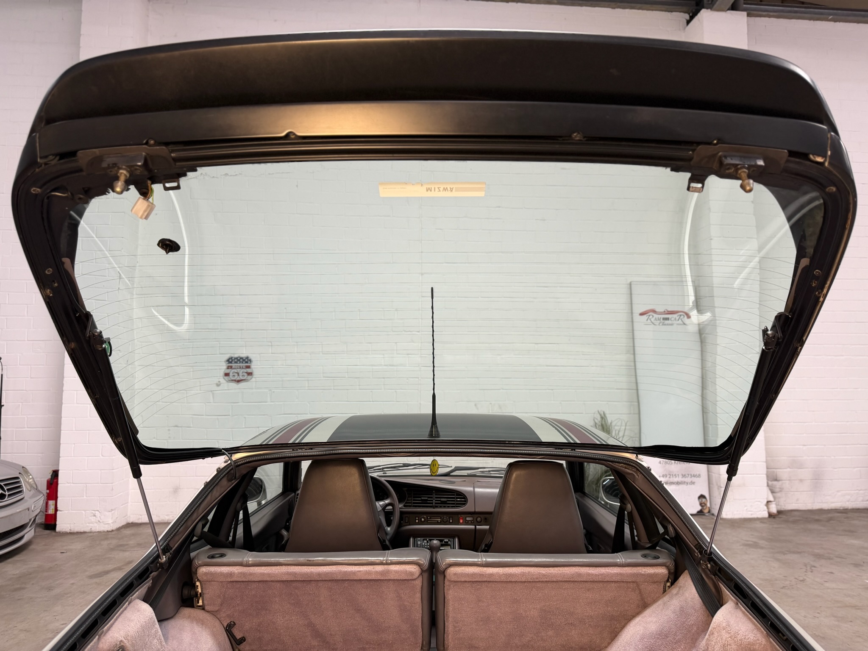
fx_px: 602
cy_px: 326
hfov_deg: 71.6
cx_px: 434
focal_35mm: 24
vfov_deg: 56.8
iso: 160
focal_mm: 6.76
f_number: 1.78
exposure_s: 1/50
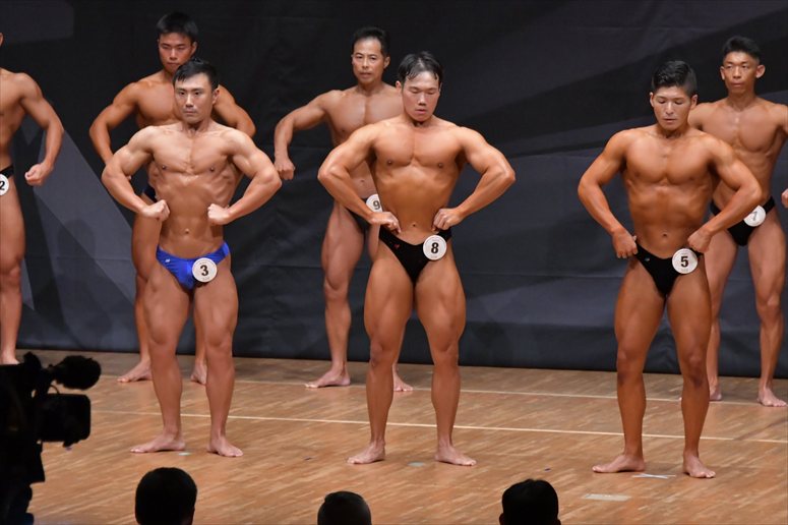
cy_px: 262
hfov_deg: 7.6
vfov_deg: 5.1
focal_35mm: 270
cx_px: 394
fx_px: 5907
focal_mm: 180
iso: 6400
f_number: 5.6
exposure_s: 1/400
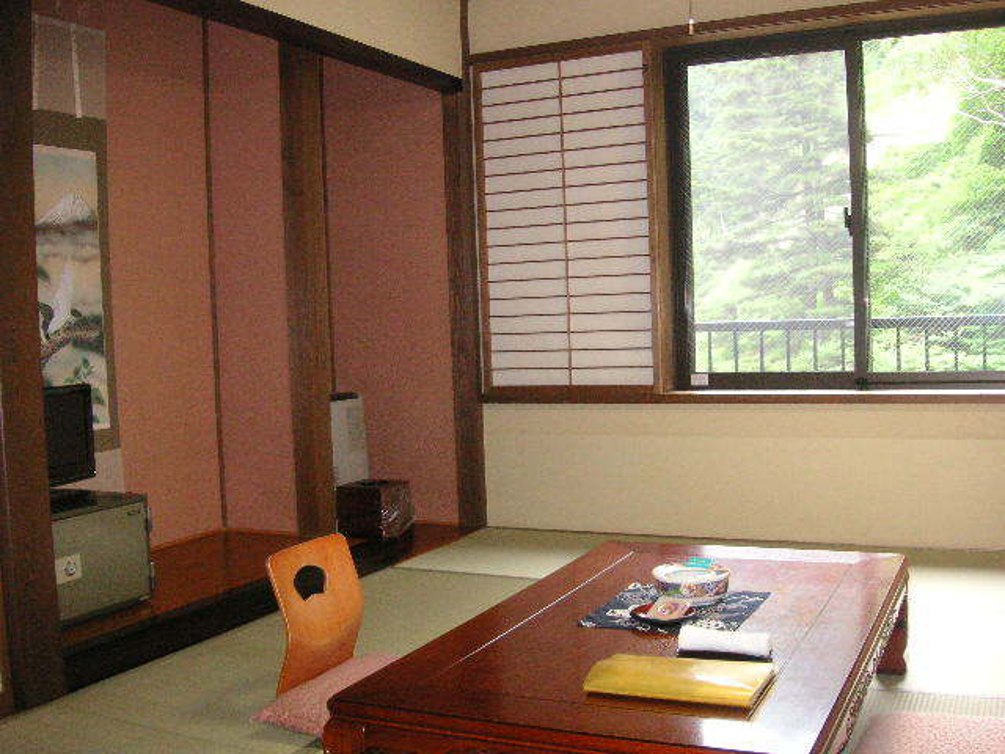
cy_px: 377
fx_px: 1074
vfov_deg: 38.7
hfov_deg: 50.1
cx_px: 502
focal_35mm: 37
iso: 160
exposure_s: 1/45
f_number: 2.8
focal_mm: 6.1
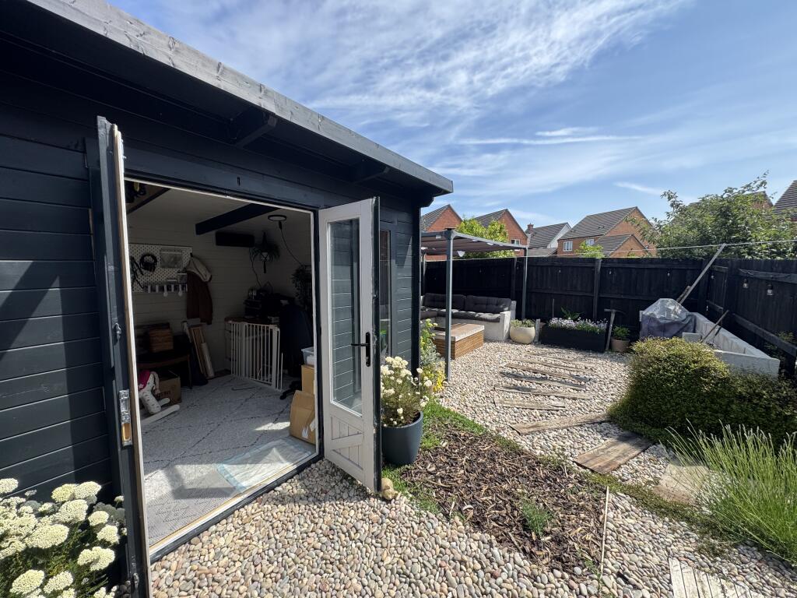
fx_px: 322
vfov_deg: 85.7
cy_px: 299
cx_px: 398
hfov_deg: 102.1
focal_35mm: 14
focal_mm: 2.22
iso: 40
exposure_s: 1/664
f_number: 2.2
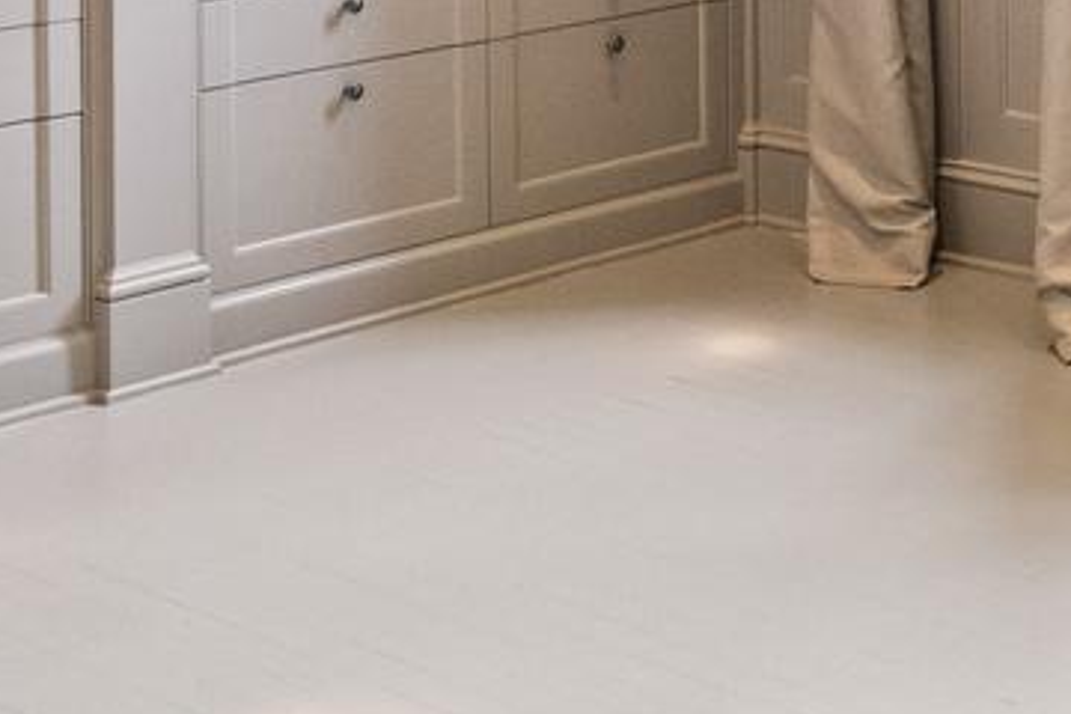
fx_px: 2707
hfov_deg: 20.4
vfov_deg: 13.7
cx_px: 1404
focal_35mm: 91
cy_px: -503
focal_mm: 16
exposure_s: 1/8
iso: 1000
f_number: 4
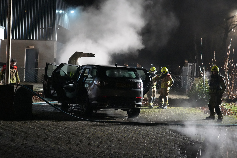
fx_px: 369
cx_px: 118
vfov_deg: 24.2
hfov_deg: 35.6
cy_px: 79
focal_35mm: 56
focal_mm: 56
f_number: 4
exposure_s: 1/80
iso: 12800
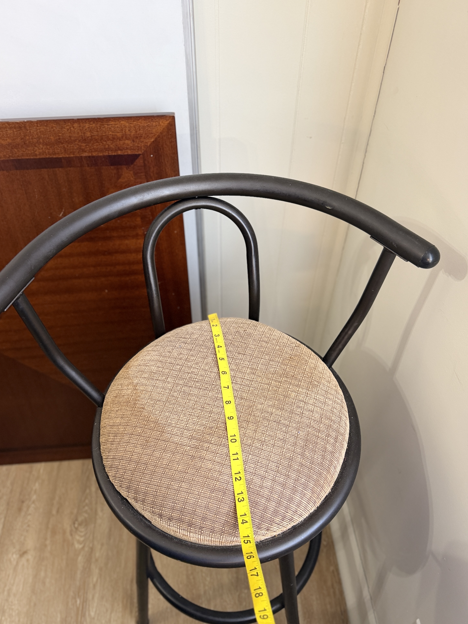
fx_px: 451
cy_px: 317
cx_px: 227
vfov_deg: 69.4
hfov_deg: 54.9
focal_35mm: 25
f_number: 1.78
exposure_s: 1/60
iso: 200
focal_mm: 6.76
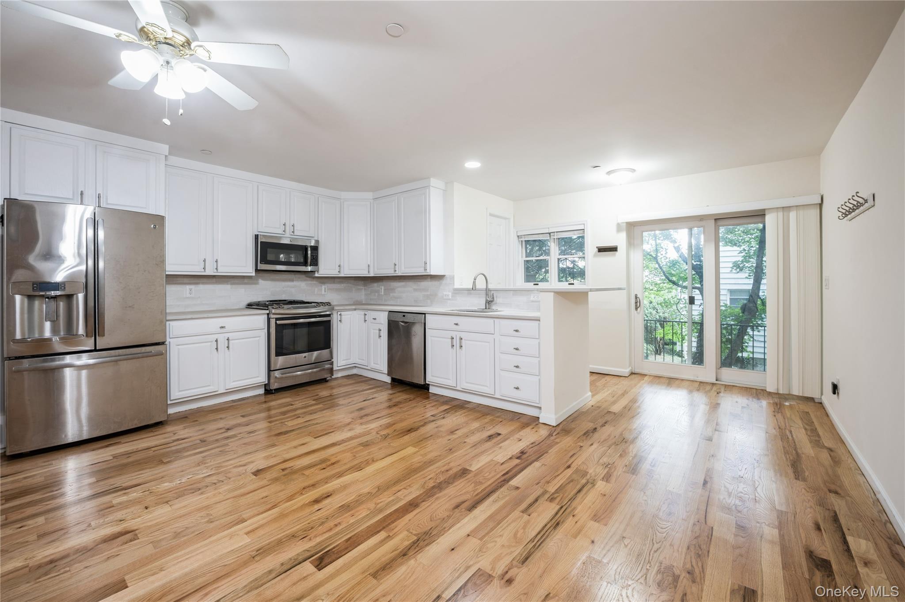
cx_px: 452
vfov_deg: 81.1
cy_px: 301
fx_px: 352
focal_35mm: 14
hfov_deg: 104.3
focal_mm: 14
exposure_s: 1/2.5
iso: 200
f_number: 11
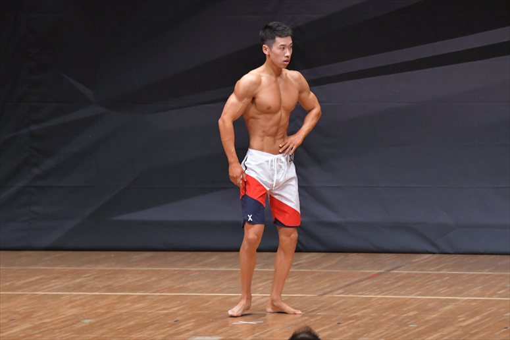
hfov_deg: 7.2
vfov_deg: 4.8
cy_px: 170
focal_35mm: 285
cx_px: 255
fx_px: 4036
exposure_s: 1/400
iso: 6400
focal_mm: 190
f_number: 5.6
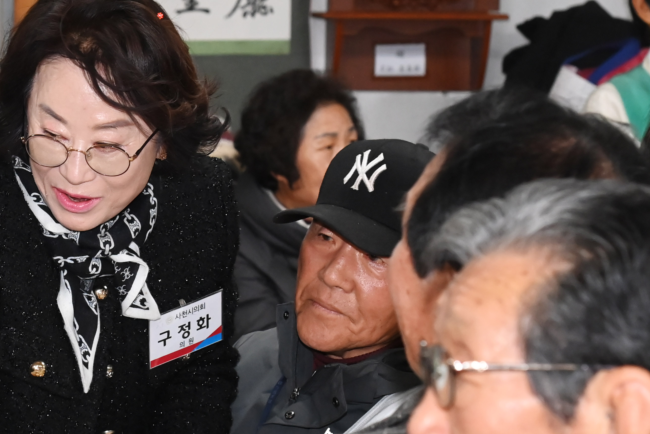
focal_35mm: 165
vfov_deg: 8.3
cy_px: 305
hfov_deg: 12.4
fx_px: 2979
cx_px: 72
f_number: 6.3
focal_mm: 78
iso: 4000
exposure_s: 1/250
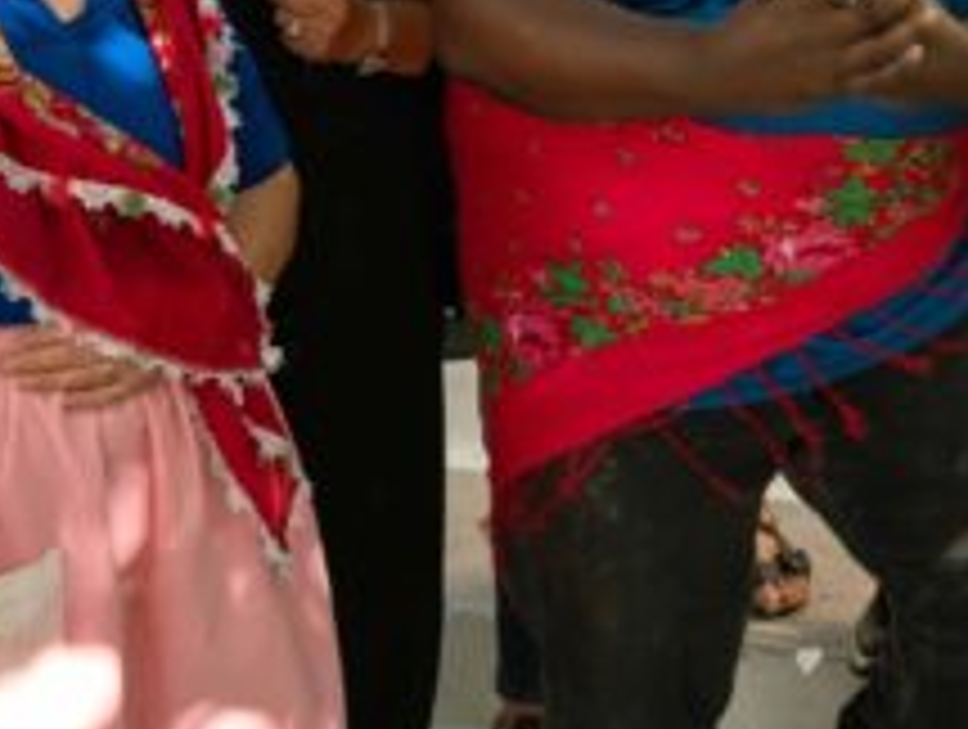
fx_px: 1937
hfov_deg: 27.6
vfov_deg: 20.1
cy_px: -133
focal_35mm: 69
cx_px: 743
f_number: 4
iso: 640
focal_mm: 25.8
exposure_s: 1/160
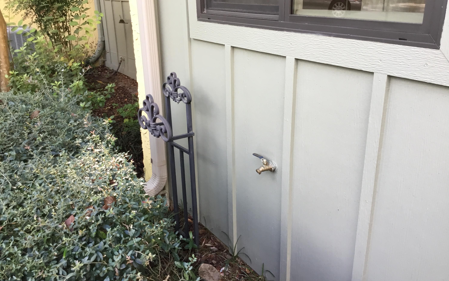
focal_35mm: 33
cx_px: 225
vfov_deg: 38.3
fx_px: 404
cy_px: 140
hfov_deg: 58.1
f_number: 2.4
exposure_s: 1/40
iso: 25
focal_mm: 3.3
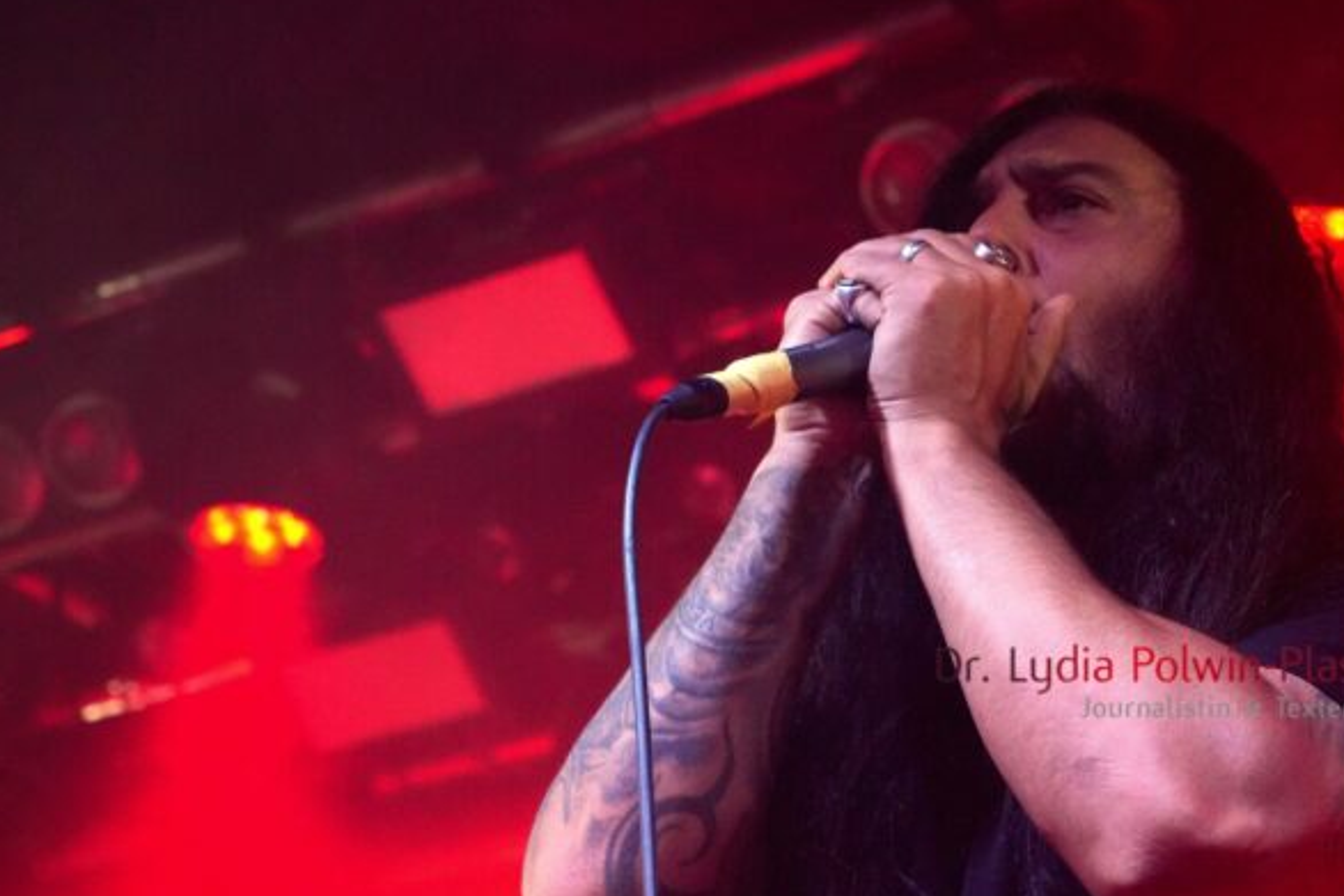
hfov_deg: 17.9
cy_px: 335
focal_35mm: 114
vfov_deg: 12.0
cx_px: 679
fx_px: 4257
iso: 6400
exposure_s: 1/80
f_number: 4.5
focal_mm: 58
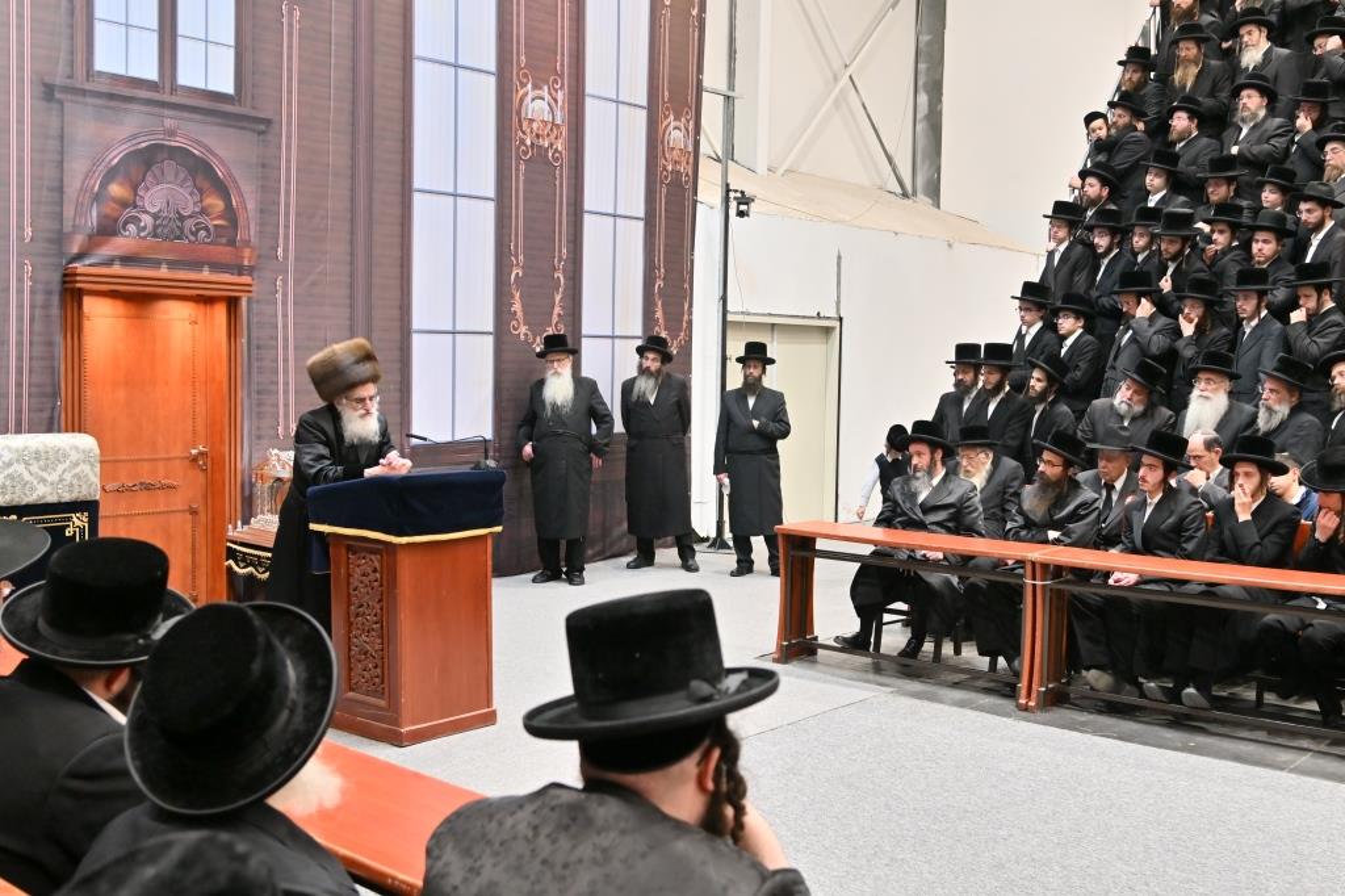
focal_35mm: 36
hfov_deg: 53.1
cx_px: 672
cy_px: 448
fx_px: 1344
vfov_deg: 36.8
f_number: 4
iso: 400
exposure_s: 1/160
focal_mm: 24
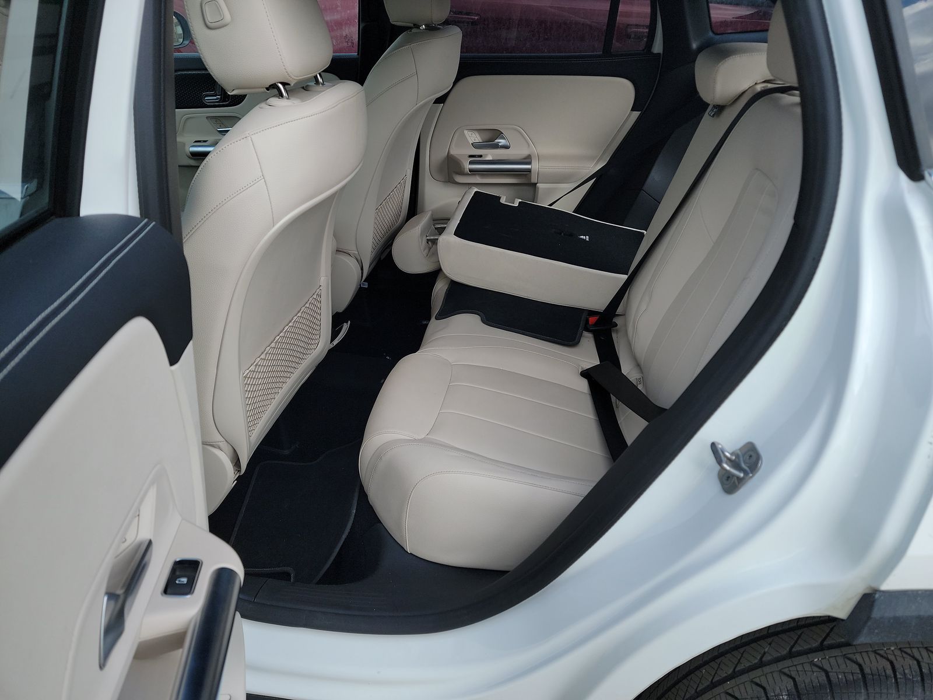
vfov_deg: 56.8
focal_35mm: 24
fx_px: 647
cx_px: 466
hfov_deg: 71.6
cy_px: 350
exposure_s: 1/304
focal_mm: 6.7
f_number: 1.8
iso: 50
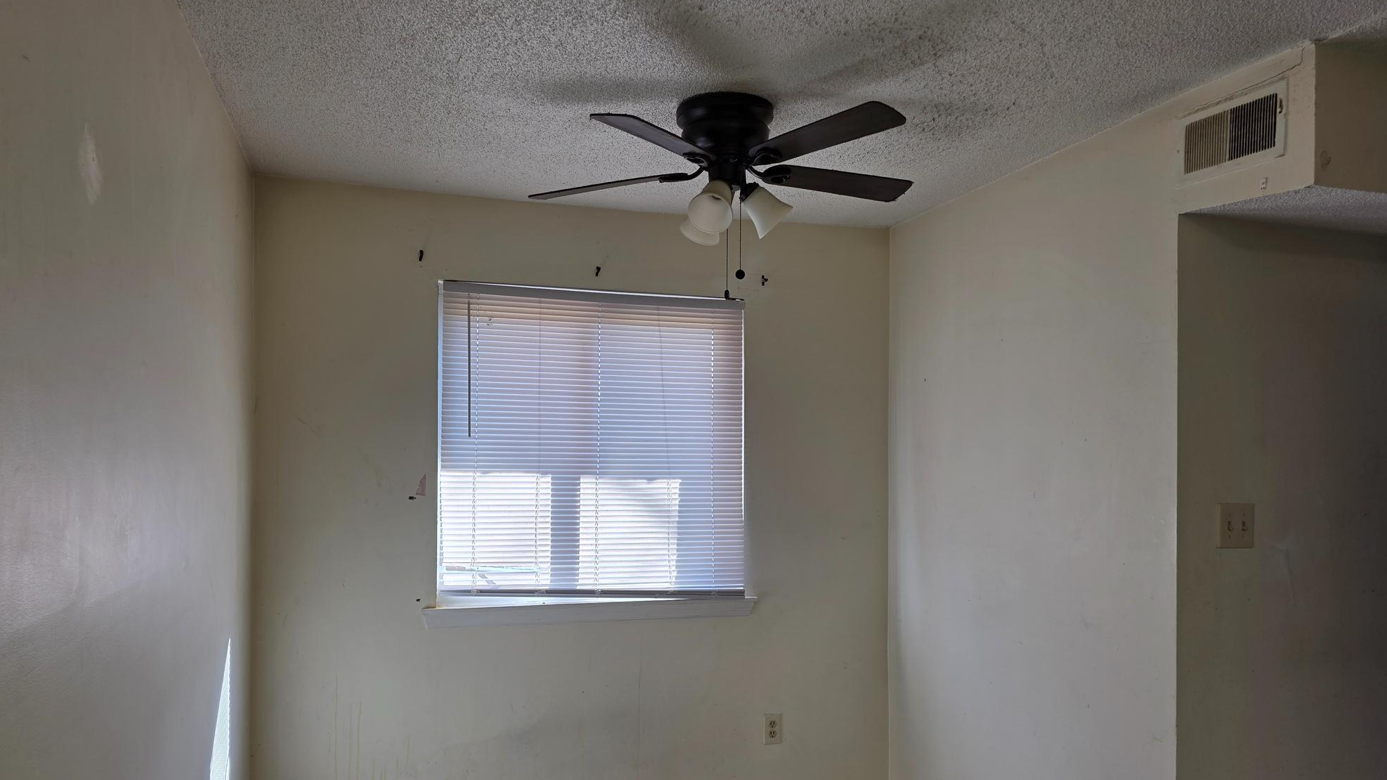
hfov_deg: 71.9
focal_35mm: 26
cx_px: 670
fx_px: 956
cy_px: 457
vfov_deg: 44.2
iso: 40
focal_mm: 6.3
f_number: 1.7
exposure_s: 1/120
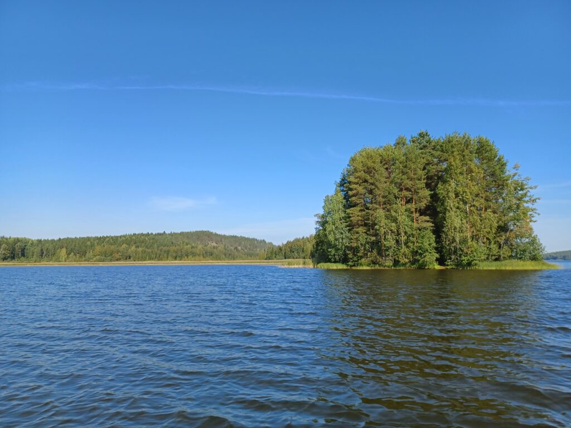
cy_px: 214
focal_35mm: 25
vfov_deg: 54.9
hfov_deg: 69.4
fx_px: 412
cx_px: 286
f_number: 1.8
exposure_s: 1/340
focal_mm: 4.6
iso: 32
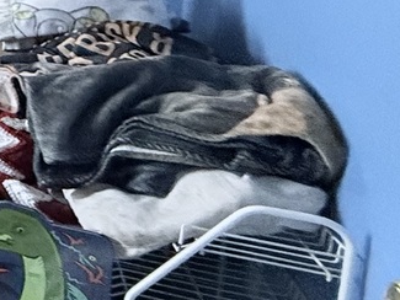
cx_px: -434
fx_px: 717
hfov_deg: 18.1
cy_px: -47
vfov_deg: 22.1
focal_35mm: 62
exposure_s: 1/60
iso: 500
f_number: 2.2
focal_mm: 2.22
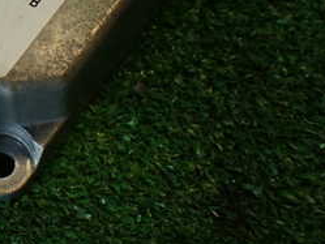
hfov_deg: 23.2
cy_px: -12
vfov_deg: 18.5
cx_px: -63
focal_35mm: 77
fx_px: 723
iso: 125
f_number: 2.4
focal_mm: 5.79
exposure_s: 1/60
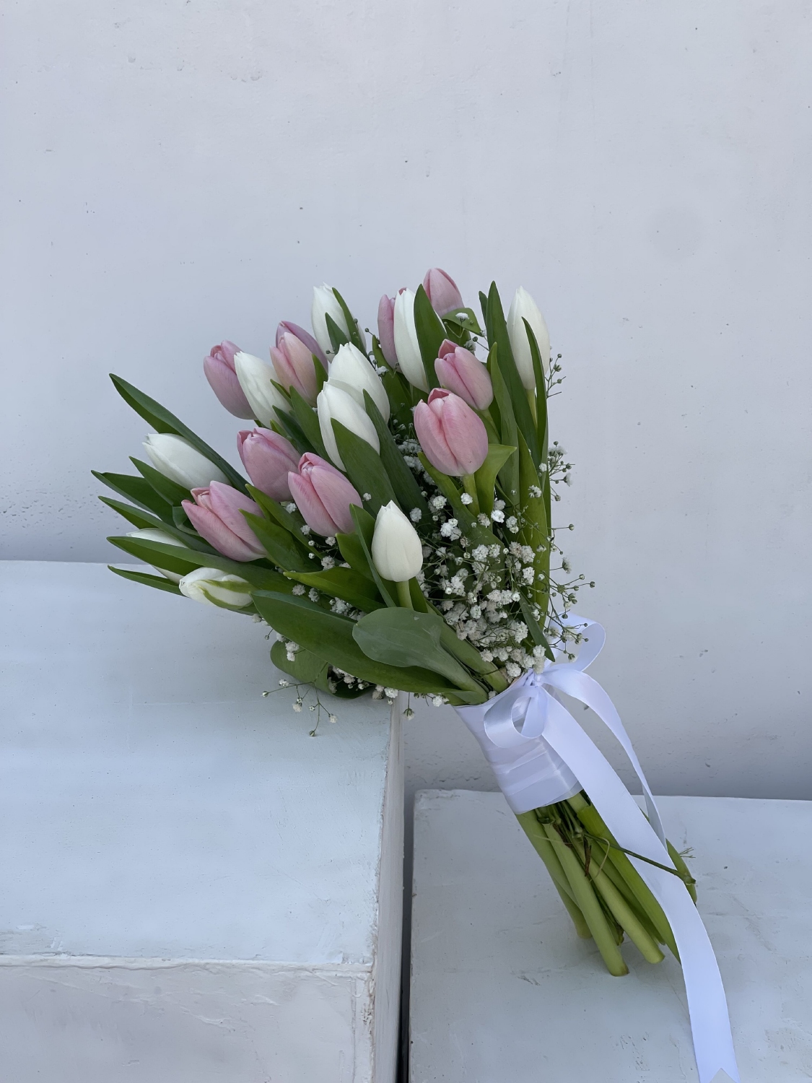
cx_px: 406
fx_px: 2002
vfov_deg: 30.3
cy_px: 542
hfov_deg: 22.9
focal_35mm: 64
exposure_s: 1/436
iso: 20
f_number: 2.2
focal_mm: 7.5
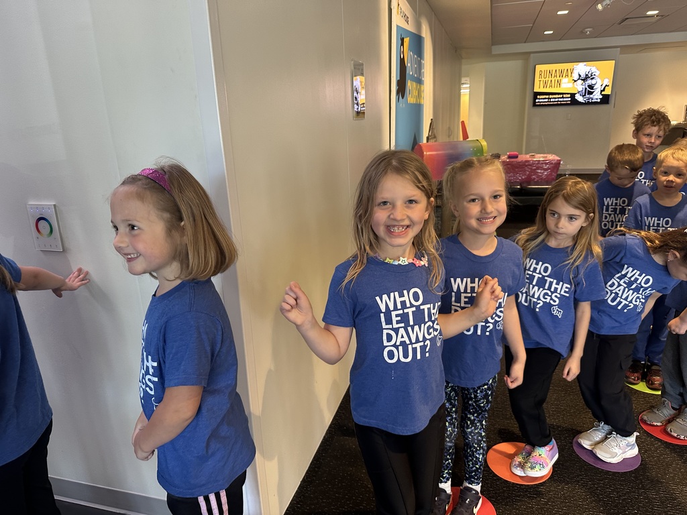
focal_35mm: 24
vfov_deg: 56.8
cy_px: 258
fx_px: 476
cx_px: 344
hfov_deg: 71.6
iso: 250
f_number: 1.78
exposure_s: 1/60
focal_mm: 6.86
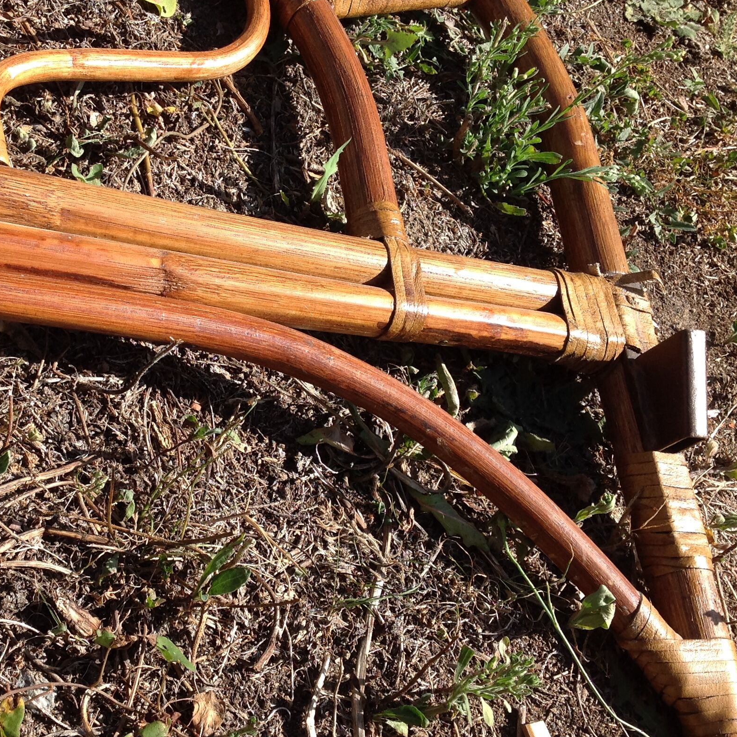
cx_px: 243
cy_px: 376
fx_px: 1228
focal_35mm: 51
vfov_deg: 33.4
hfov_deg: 33.1
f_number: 2.4
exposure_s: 1/1043
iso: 50
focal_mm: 4.28
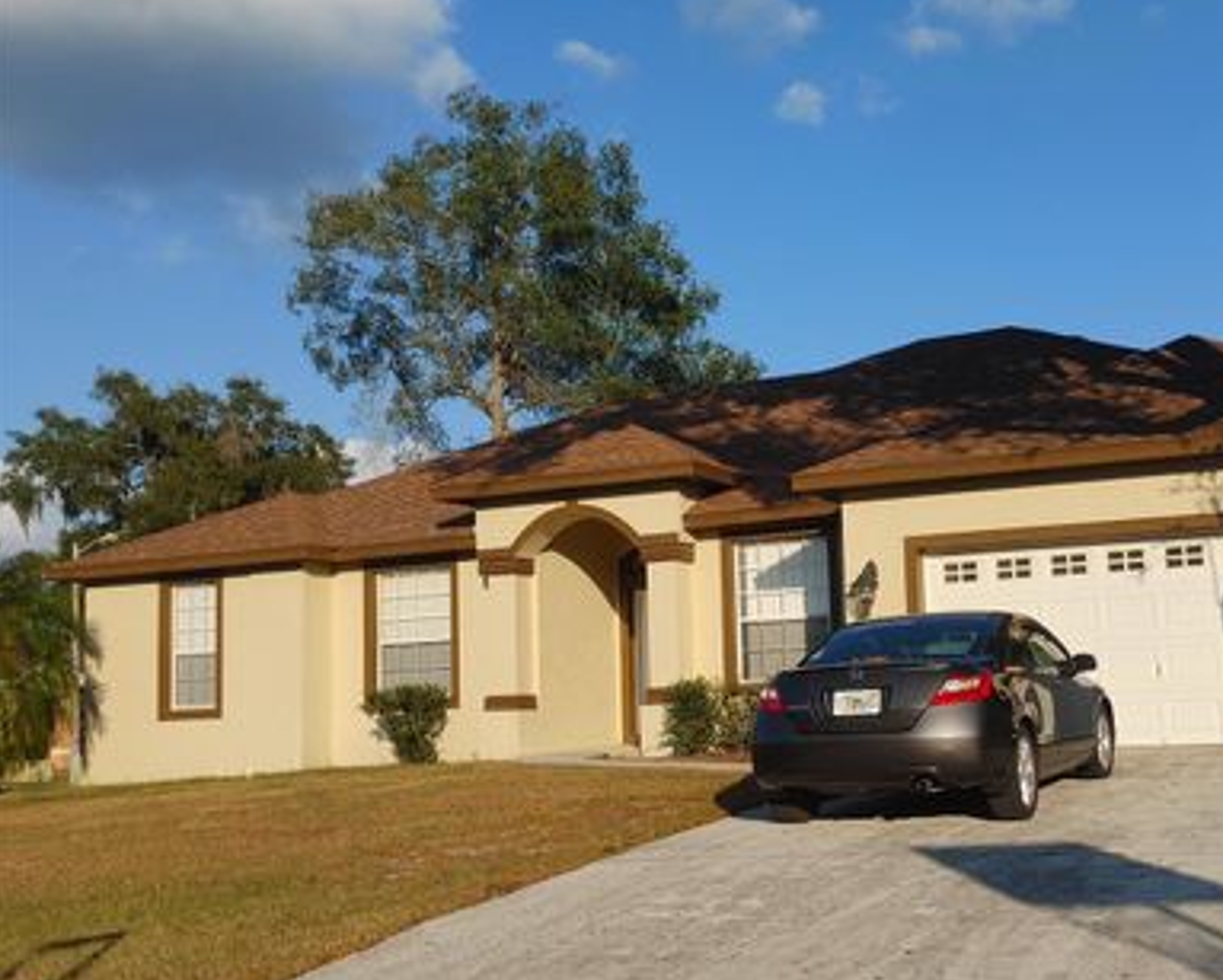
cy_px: 538
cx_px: 789
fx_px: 1521
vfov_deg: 35.7
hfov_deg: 43.3
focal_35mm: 42
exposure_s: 1/2778
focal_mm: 5.58
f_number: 1.8
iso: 50
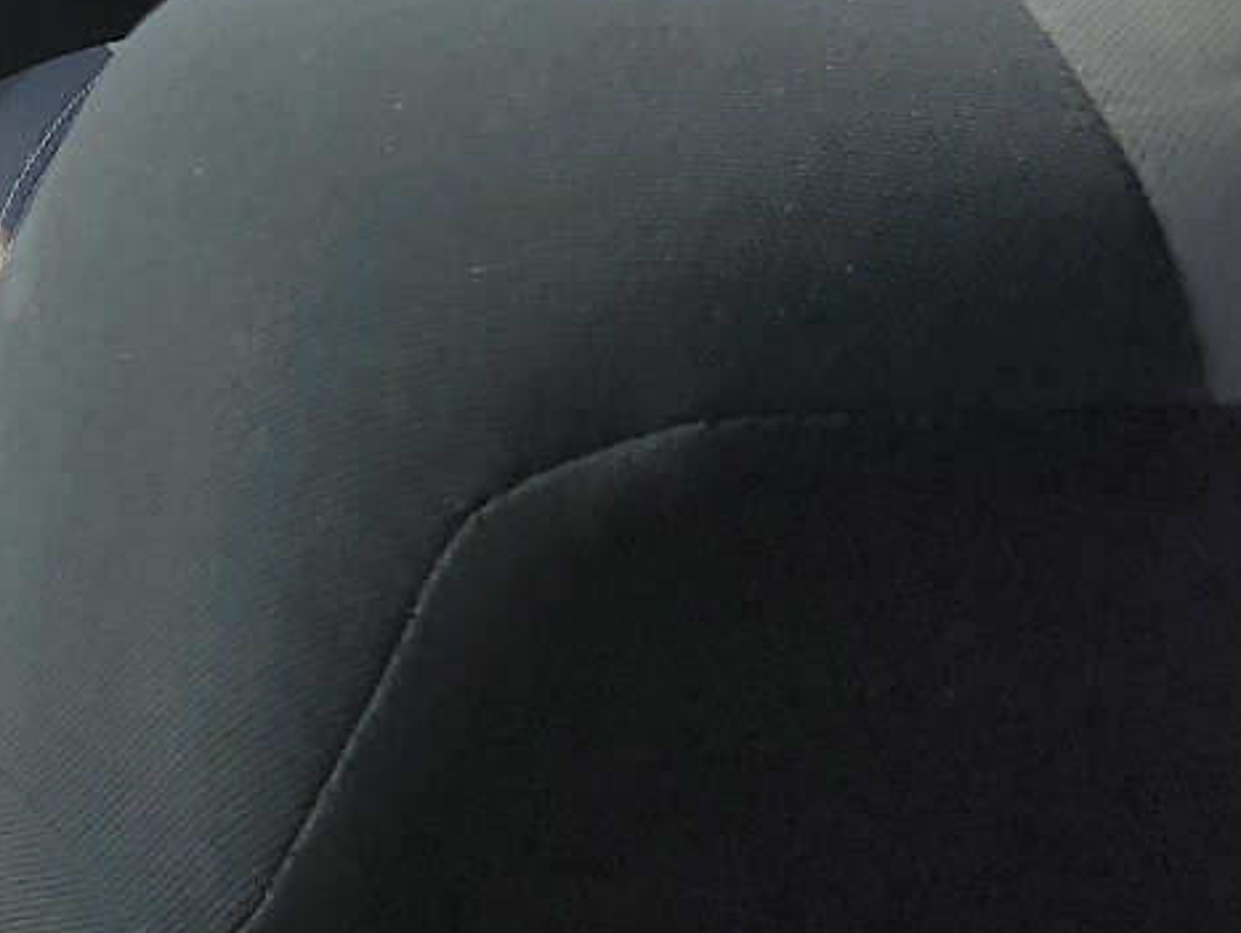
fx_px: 3193
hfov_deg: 19.6
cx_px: -534
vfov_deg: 15.3
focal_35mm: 89
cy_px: -484
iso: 50
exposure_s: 1/204
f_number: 1.5
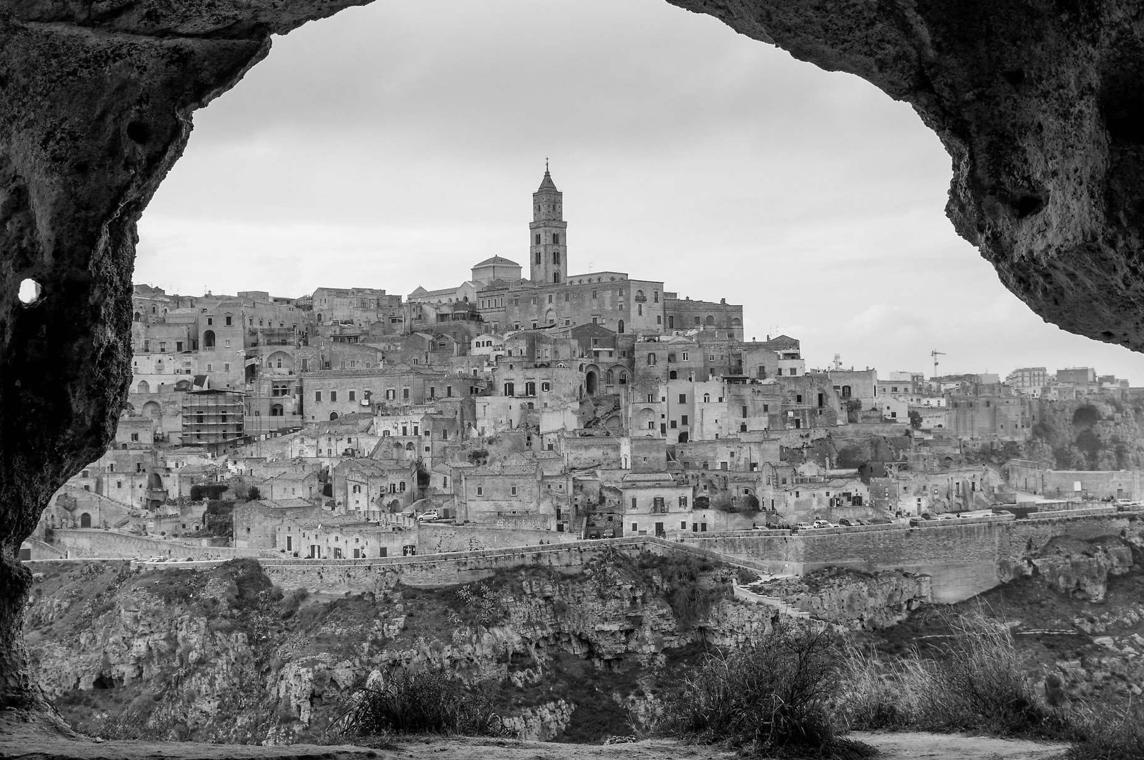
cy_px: 400
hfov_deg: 41.9
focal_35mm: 47
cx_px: 525
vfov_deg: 28.6
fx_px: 1492
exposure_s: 1/200
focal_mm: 24
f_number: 8
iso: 200
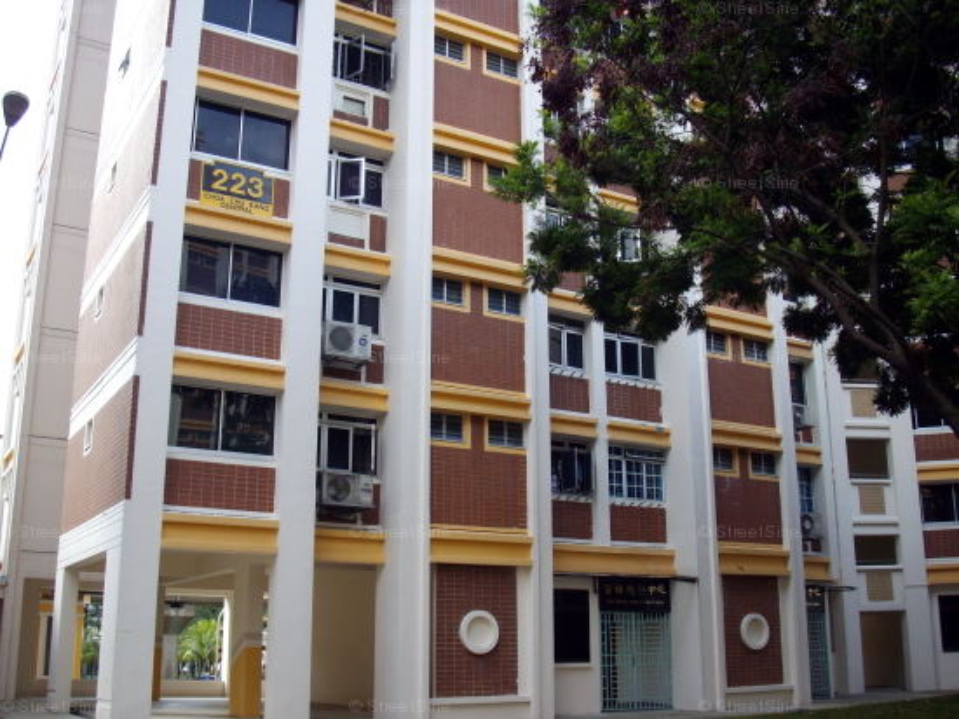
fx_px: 1025
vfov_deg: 38.6
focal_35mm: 37
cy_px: 360
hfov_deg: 50.2
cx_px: 480
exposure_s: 1/200
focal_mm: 6.2
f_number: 2.8
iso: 80
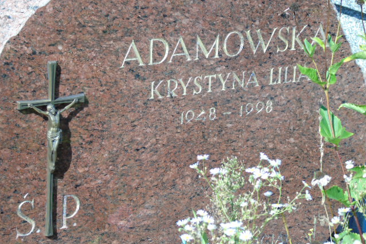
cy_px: 110
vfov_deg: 12.1
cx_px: 184
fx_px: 1149
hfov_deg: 18.1
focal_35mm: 113
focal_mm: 19
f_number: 4.4
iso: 80
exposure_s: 1/200
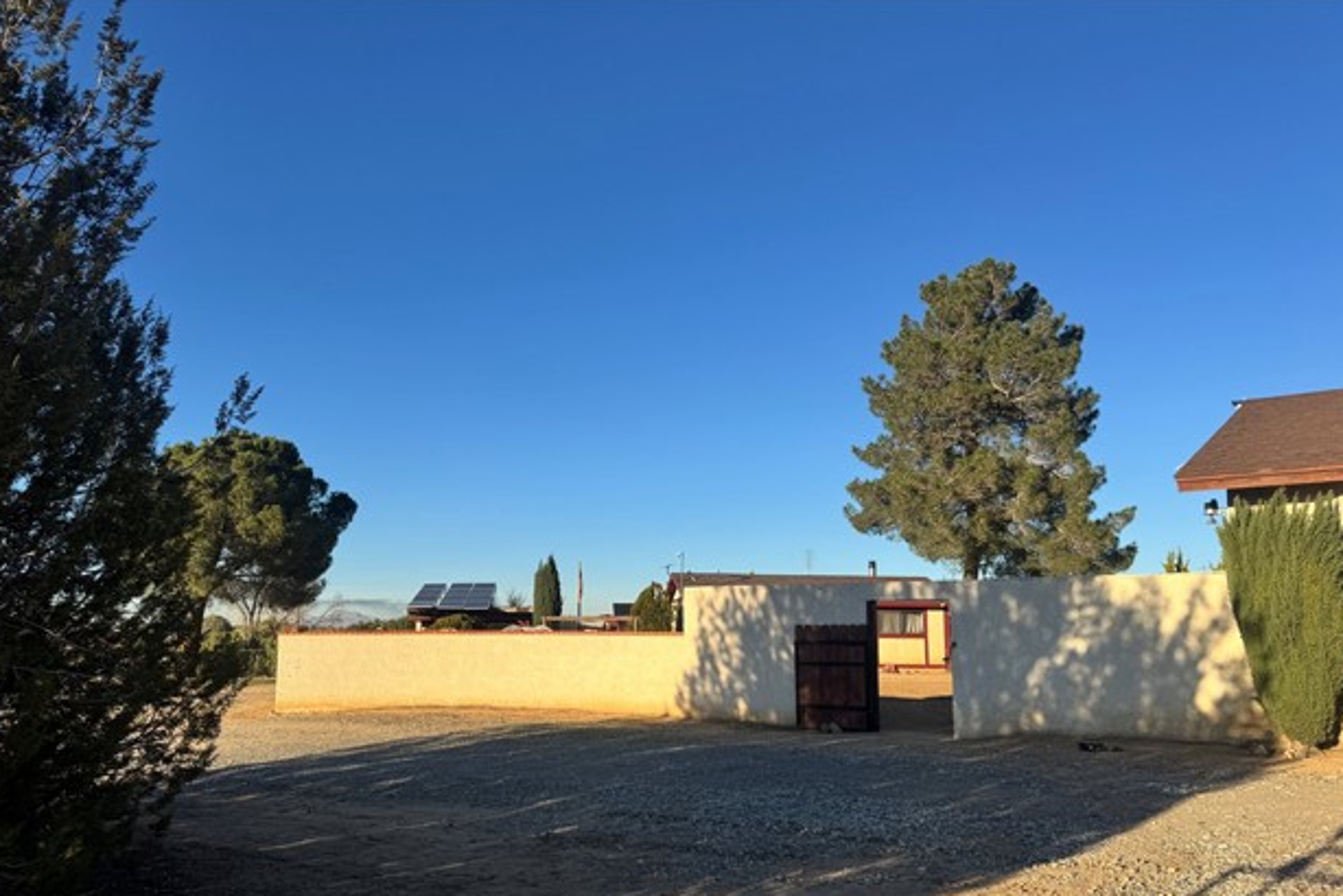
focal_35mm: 26
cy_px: 520
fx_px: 970
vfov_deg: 49.4
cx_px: 669
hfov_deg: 69.4
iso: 80
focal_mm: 6.76
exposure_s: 1/3802
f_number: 1.78
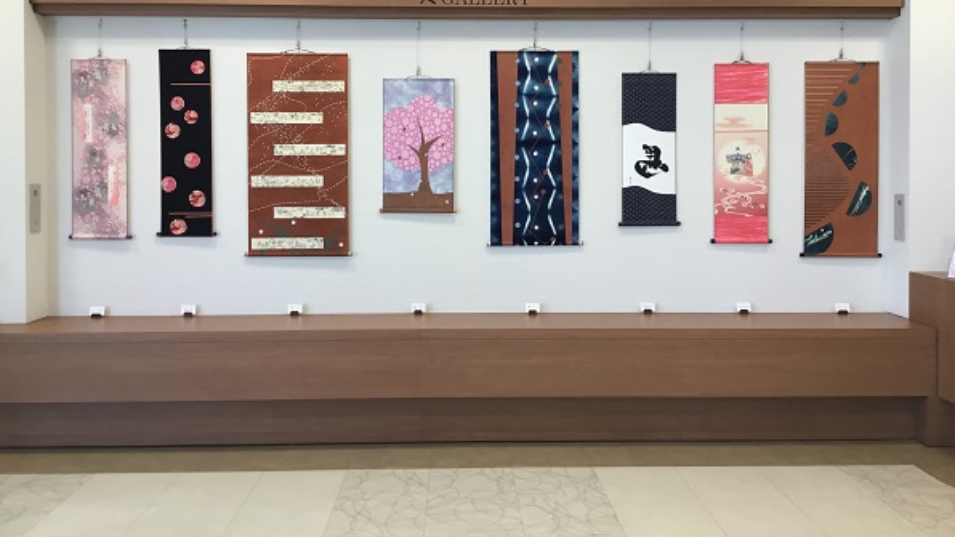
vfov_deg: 34.3
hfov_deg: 58.0
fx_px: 861
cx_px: 476
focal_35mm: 34
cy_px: 181
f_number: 2.4
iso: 25
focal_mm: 3.3
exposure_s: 1/40
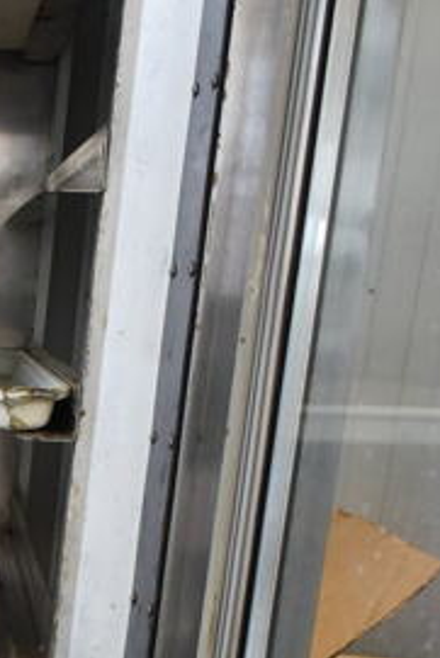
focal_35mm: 91
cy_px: 737
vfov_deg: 21.2
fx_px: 1666
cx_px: -258
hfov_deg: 13.9
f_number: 3.5
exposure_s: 1/30
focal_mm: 18
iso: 640
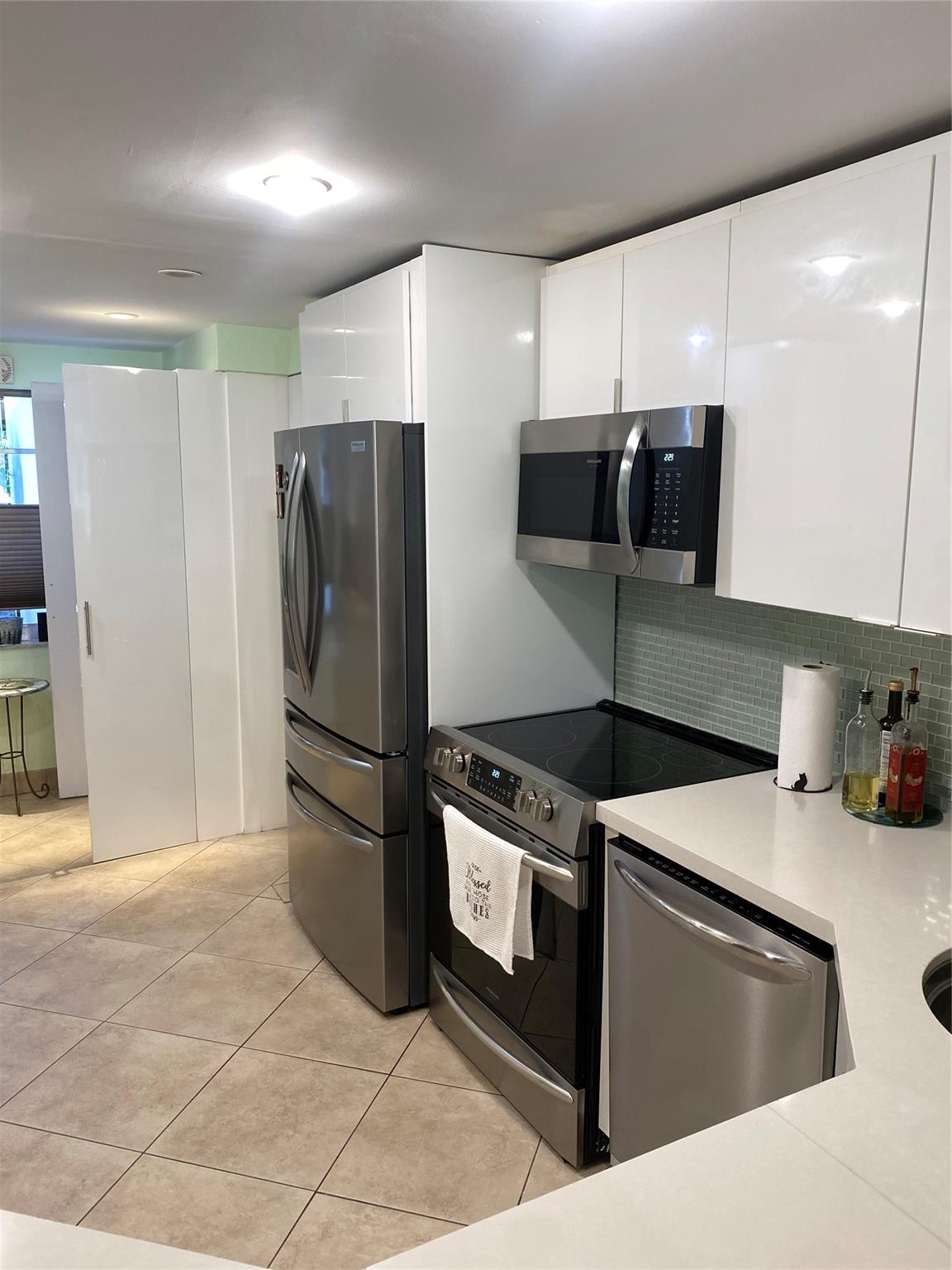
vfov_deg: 67.3
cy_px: 635
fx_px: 953
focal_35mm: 26
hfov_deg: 53.1
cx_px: 476
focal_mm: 4.25
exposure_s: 1/120
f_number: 1.8
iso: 125
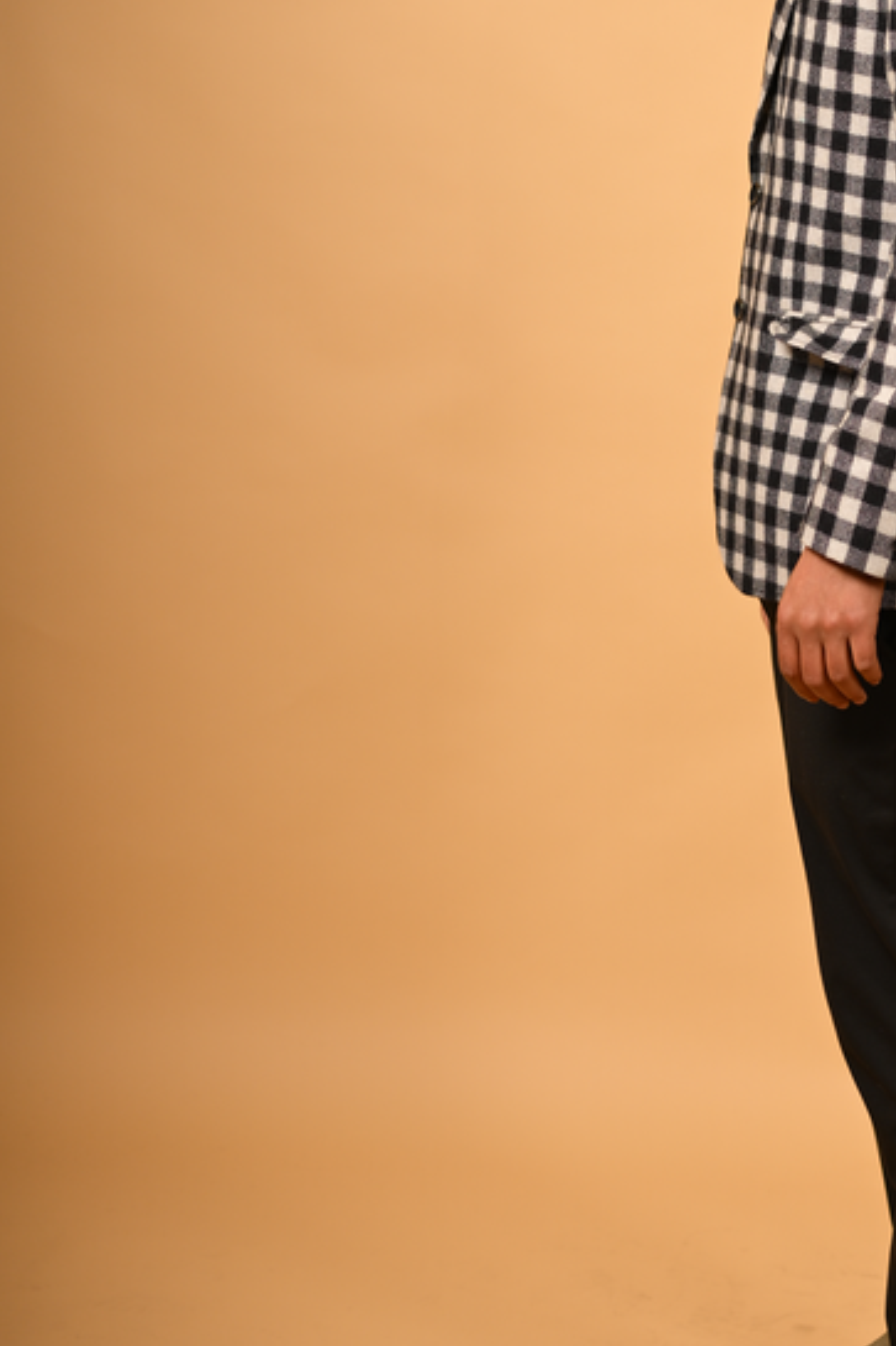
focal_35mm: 101
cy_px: 489
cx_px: 882
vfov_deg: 20.2
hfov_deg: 13.4
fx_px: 3773
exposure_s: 1/1000
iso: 160
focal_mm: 50
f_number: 2.2
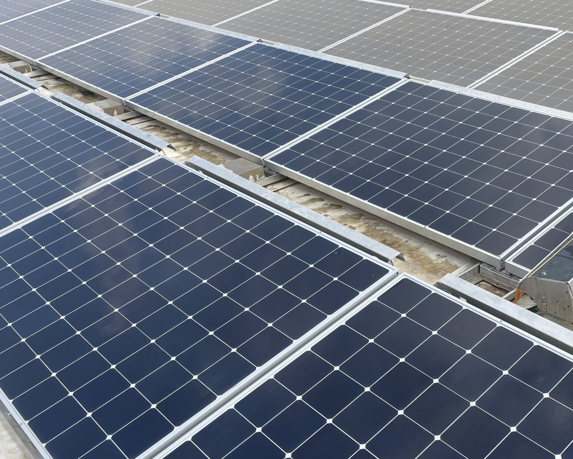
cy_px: 250
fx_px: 712
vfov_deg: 35.6
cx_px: 439
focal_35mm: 42
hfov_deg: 42.3
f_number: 1.6
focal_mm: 4.2
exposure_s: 1/796
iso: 32
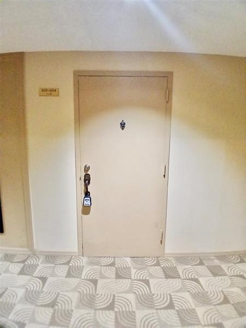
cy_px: 164
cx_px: 123
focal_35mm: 17
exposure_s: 1/20
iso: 640
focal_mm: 1.4
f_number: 2.2
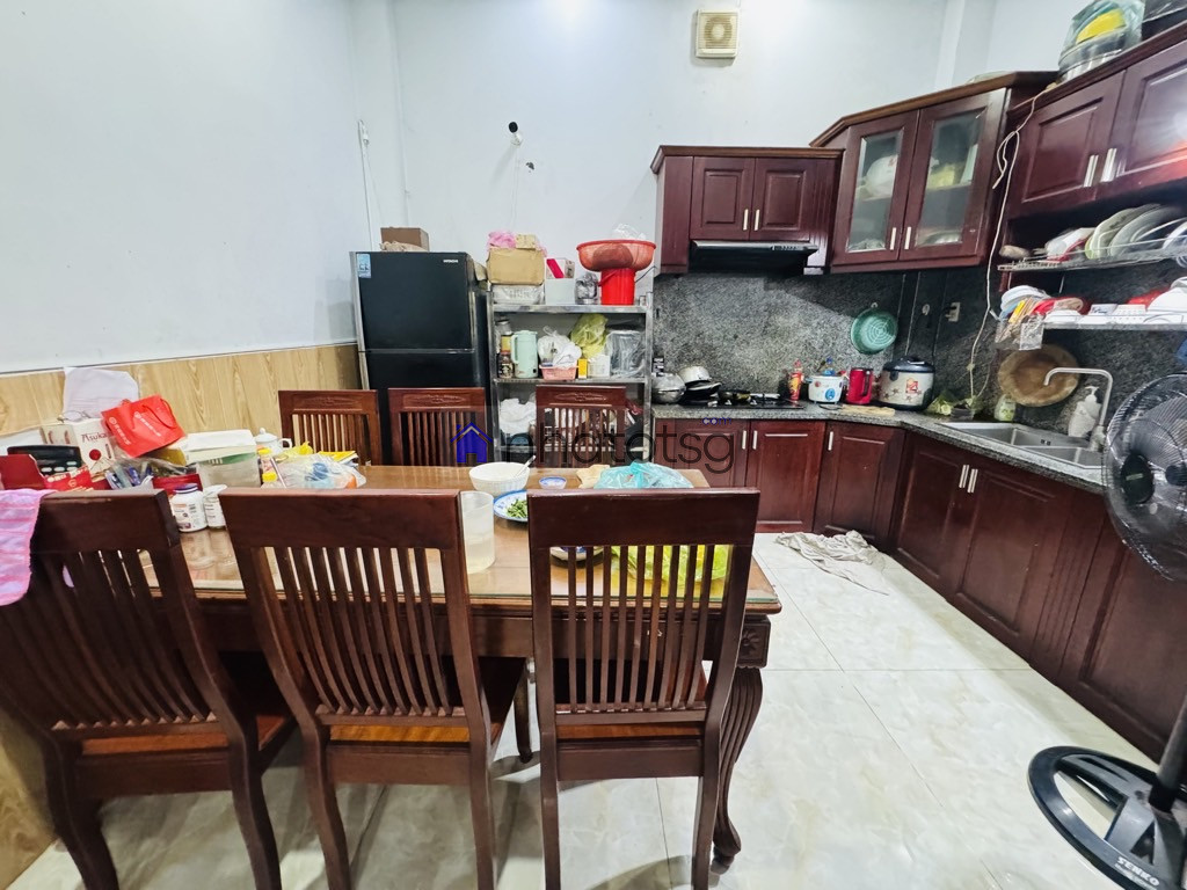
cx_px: 594
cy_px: 445
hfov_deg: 102.1
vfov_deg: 85.7
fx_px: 480
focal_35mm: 14
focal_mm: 2.22
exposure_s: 1/50
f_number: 2.2
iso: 1000
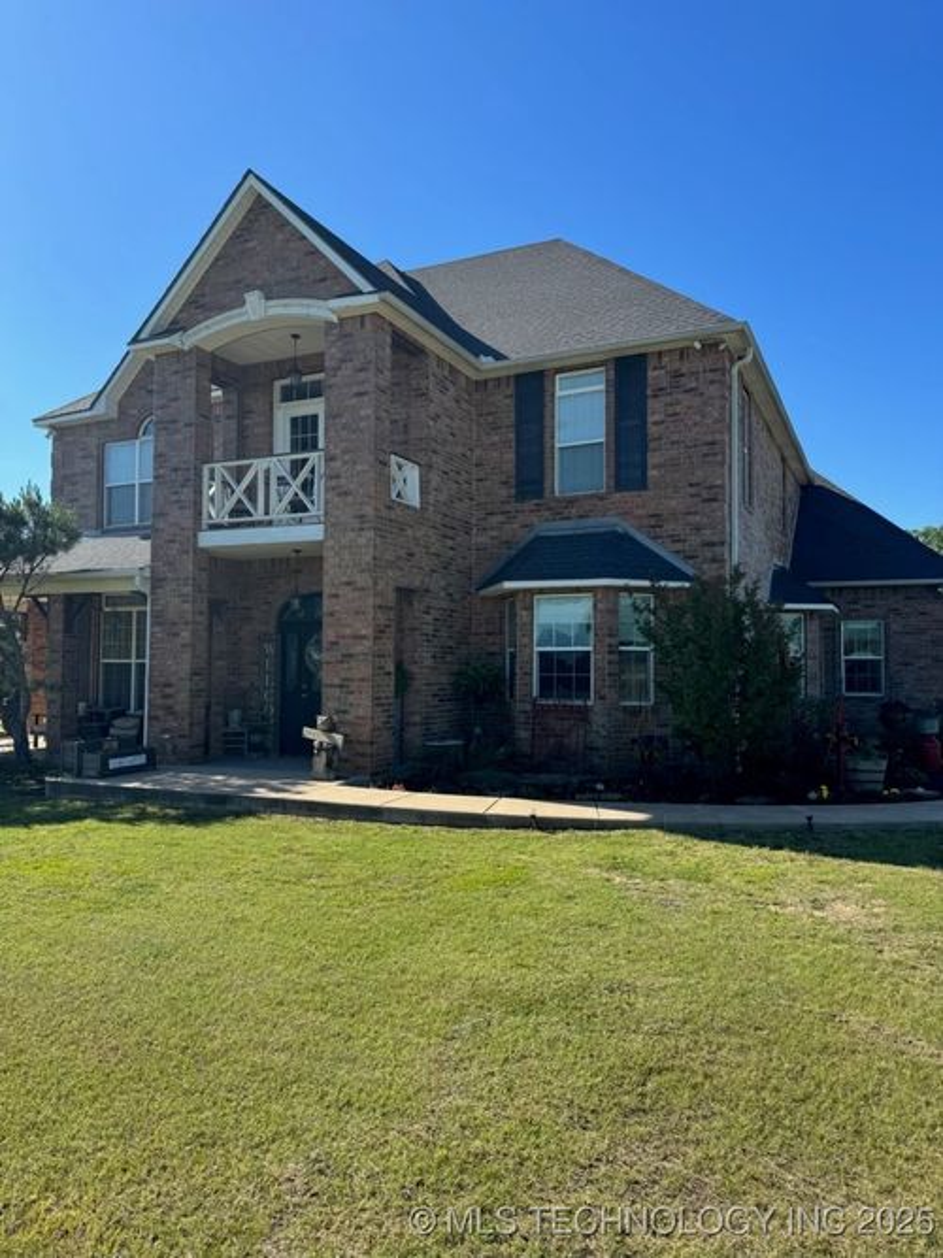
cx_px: 472
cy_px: 629
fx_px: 872
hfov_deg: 56.8
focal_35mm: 24
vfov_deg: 71.6
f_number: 1.78
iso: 80
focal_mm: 6.76
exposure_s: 1/2604
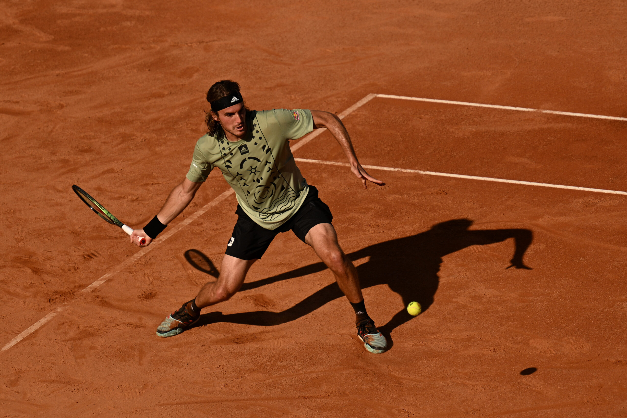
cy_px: 209
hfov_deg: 6.2
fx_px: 5745
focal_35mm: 330
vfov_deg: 4.2
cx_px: 314
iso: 200
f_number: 4
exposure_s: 1/5000
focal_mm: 220
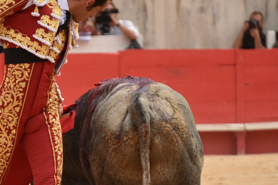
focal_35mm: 446
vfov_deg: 3.1
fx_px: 3444
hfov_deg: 4.6
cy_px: 110
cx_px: 54
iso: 1000
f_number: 5.6
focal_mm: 200
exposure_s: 1/640
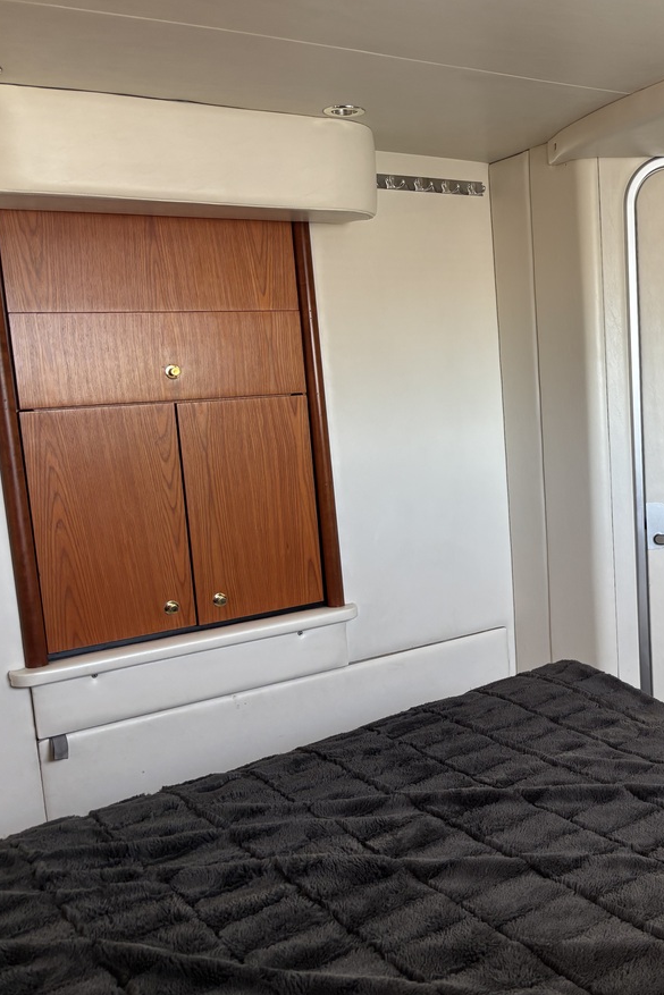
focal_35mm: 37
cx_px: 615
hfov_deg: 33.7
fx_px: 1023
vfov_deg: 51.9
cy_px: 491
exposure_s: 1/121
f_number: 1.6
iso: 100
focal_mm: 5.96
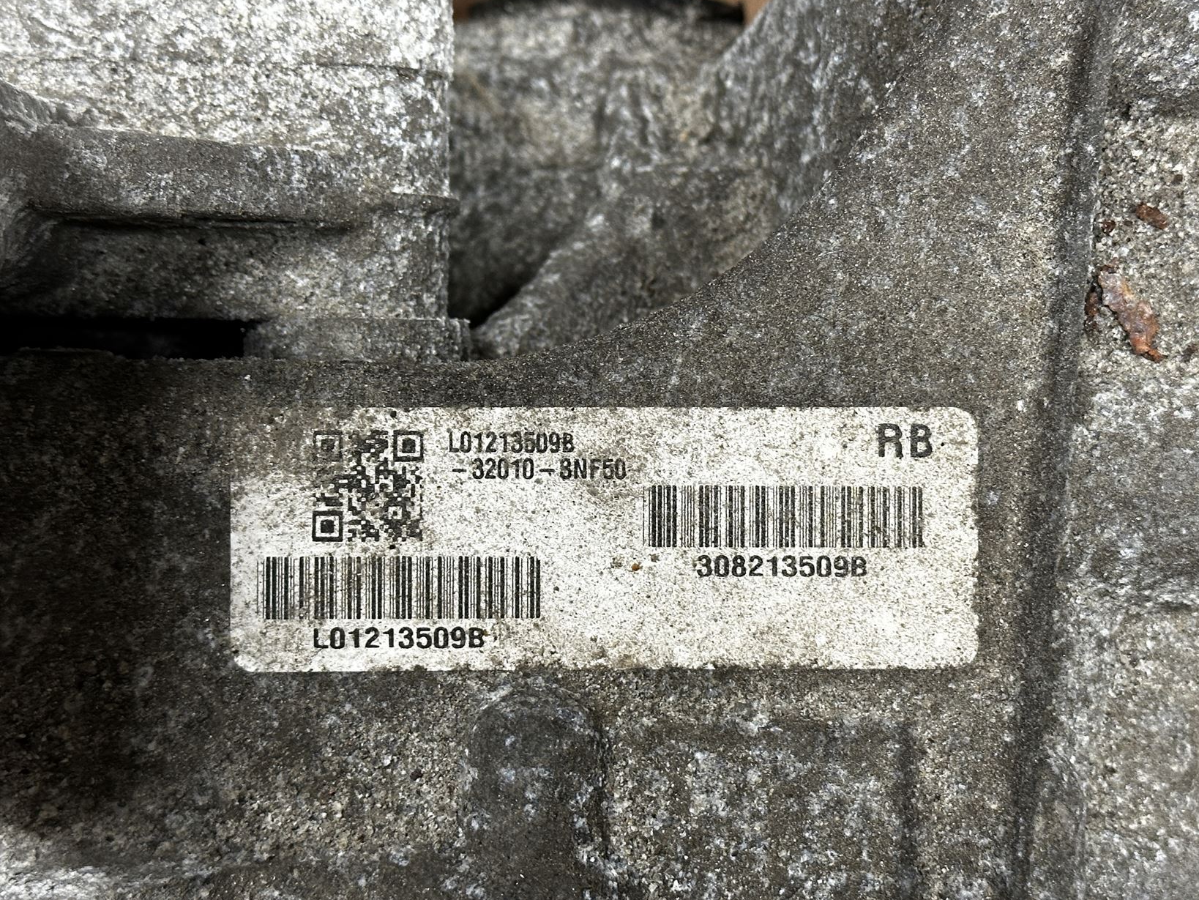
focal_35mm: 60
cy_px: 440
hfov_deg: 32.2
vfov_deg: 24.4
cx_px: 656
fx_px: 2079
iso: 200
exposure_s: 1/33
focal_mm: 6.86
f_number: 1.78
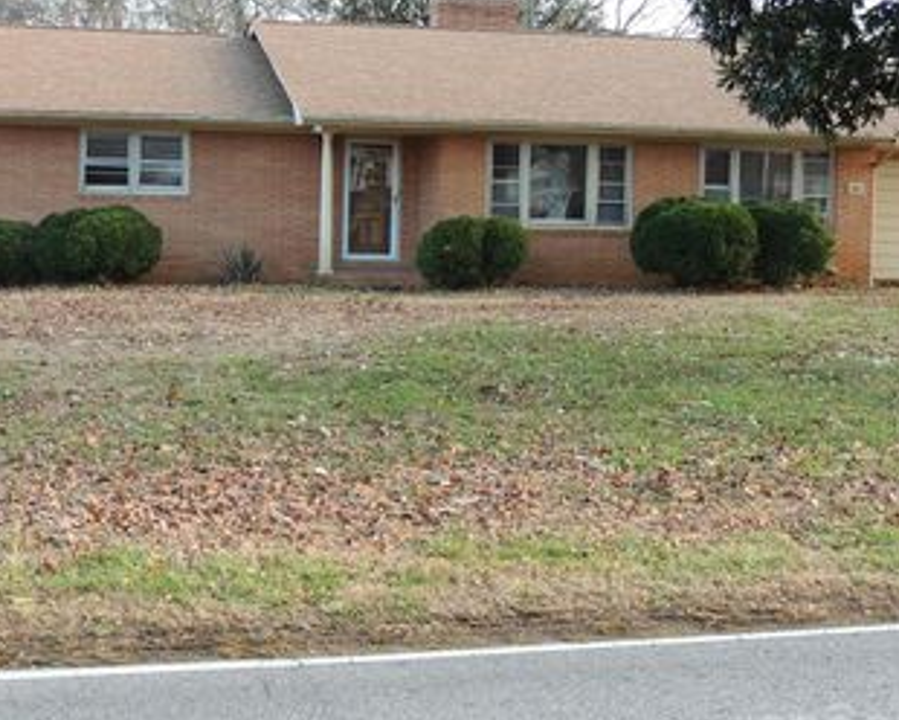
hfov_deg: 30.0
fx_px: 1676
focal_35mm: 63
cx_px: 432
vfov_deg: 24.1
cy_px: 248
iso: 100
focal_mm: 7.1
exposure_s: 1/50
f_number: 3.3
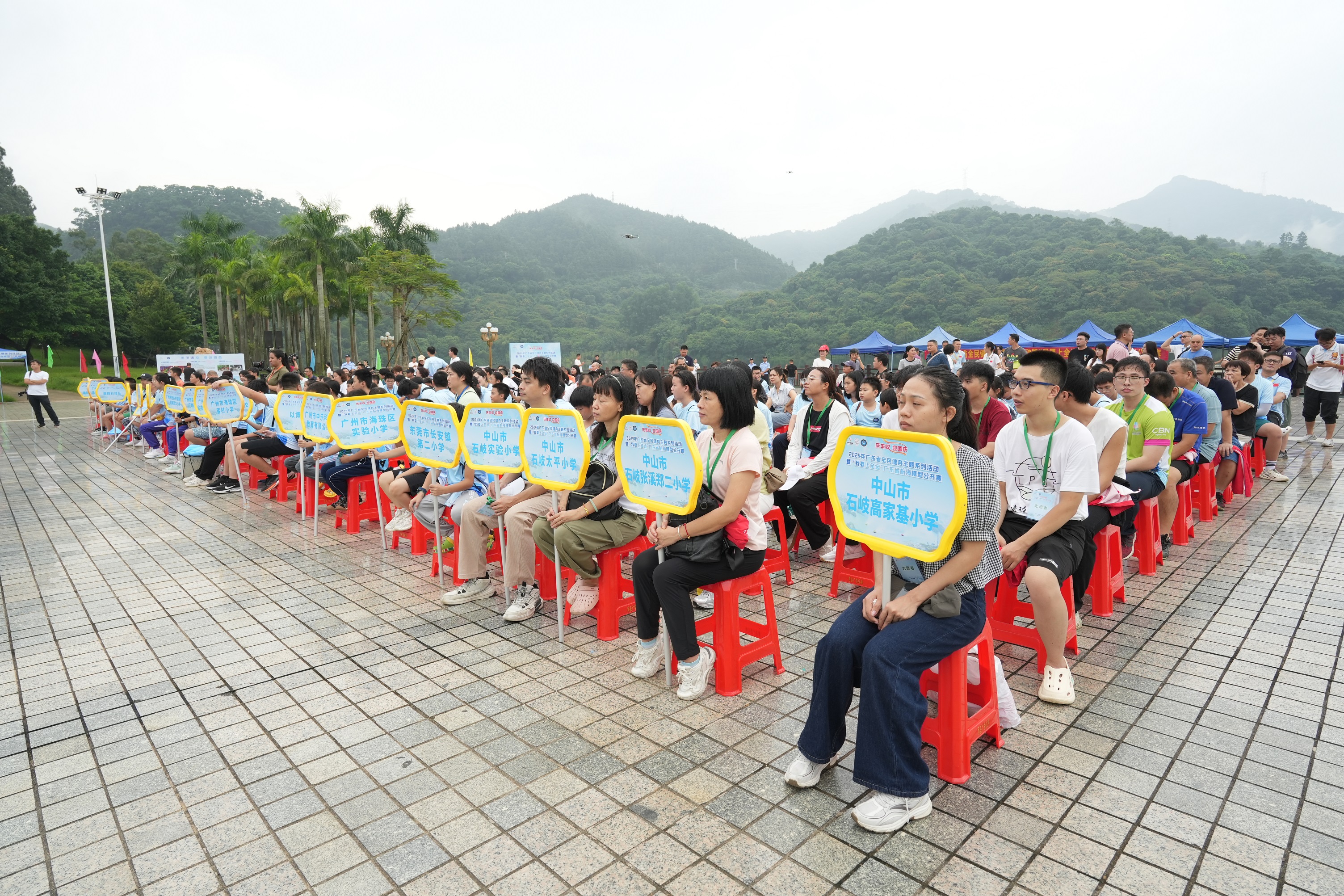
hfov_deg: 84.0
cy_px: 448
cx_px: 672
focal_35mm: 20
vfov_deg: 61.9
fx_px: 747
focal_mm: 20
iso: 500
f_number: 5.6
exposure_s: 1/200
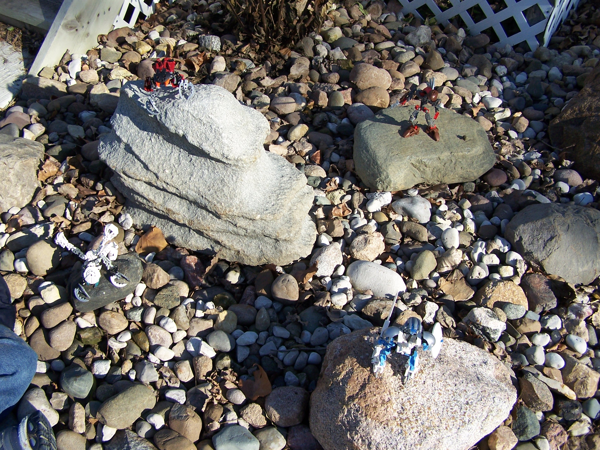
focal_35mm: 38
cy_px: 225
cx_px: 300
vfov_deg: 37.7
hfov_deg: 49.0
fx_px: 659
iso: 80
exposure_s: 1/800
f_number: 2.8
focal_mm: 6.3
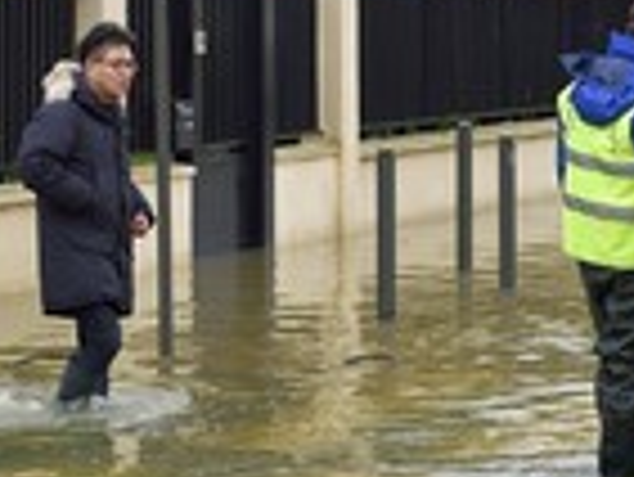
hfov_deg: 9.9
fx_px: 3666
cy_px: 63
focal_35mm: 200
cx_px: 346
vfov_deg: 7.4
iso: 400
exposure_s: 1/200
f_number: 6.3
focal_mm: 70
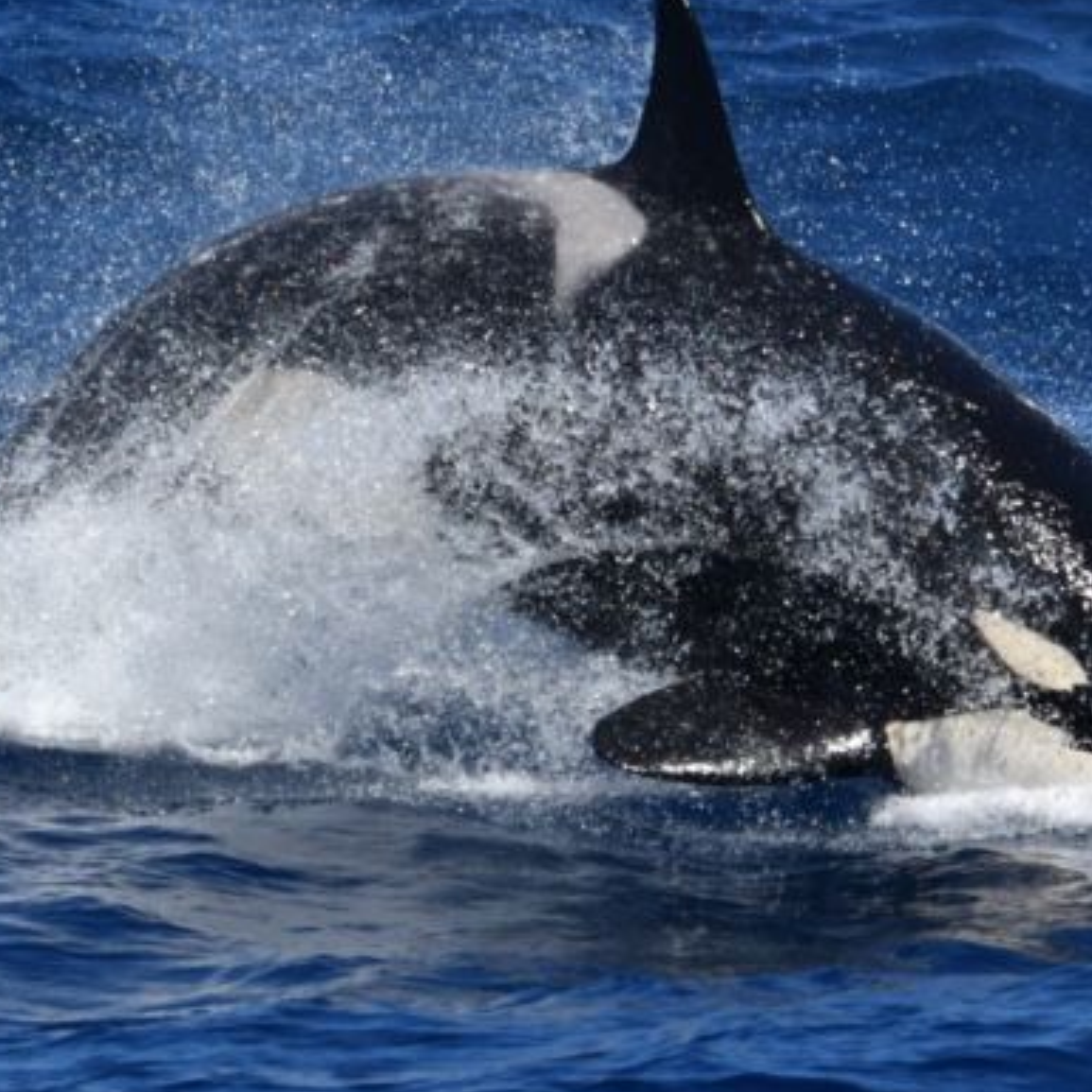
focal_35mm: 671
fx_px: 23948
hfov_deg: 2.6
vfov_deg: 2.6
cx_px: 598
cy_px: 404
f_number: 6
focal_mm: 380
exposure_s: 1/8000
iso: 800
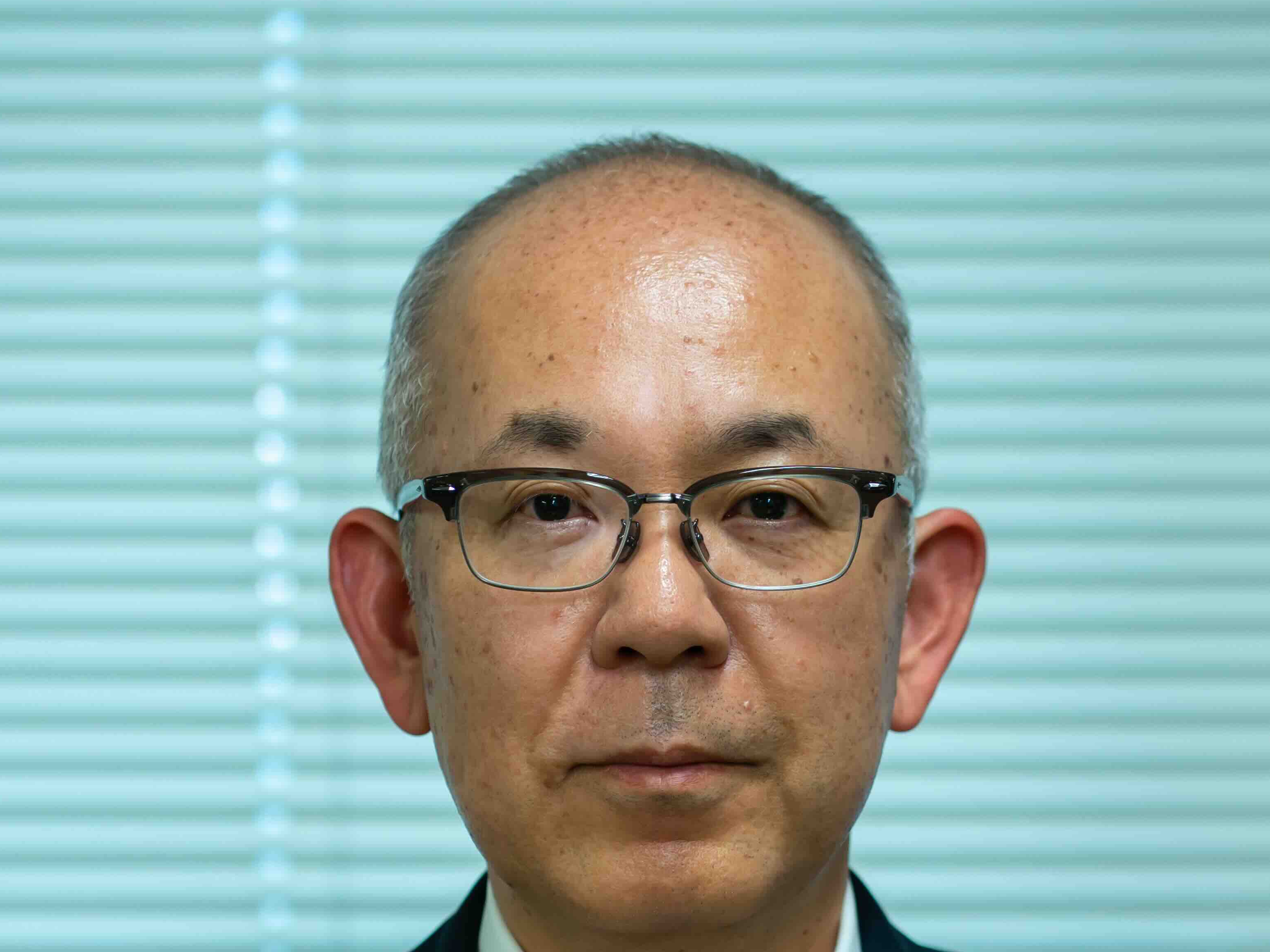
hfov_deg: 10.7
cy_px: 900
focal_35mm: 185
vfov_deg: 8.0
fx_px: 6787
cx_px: 691
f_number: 2.8
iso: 320
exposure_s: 1/100
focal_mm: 85
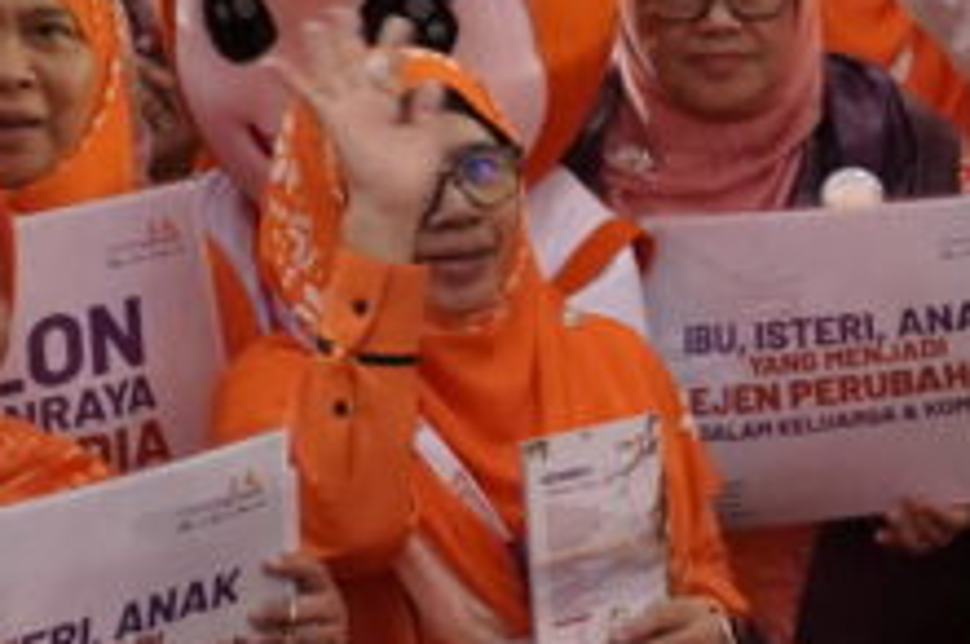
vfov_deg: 8.9
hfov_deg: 11.6
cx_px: 2116
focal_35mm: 153
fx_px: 4116
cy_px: 476
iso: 5000
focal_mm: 28
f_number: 6.3
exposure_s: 1/100
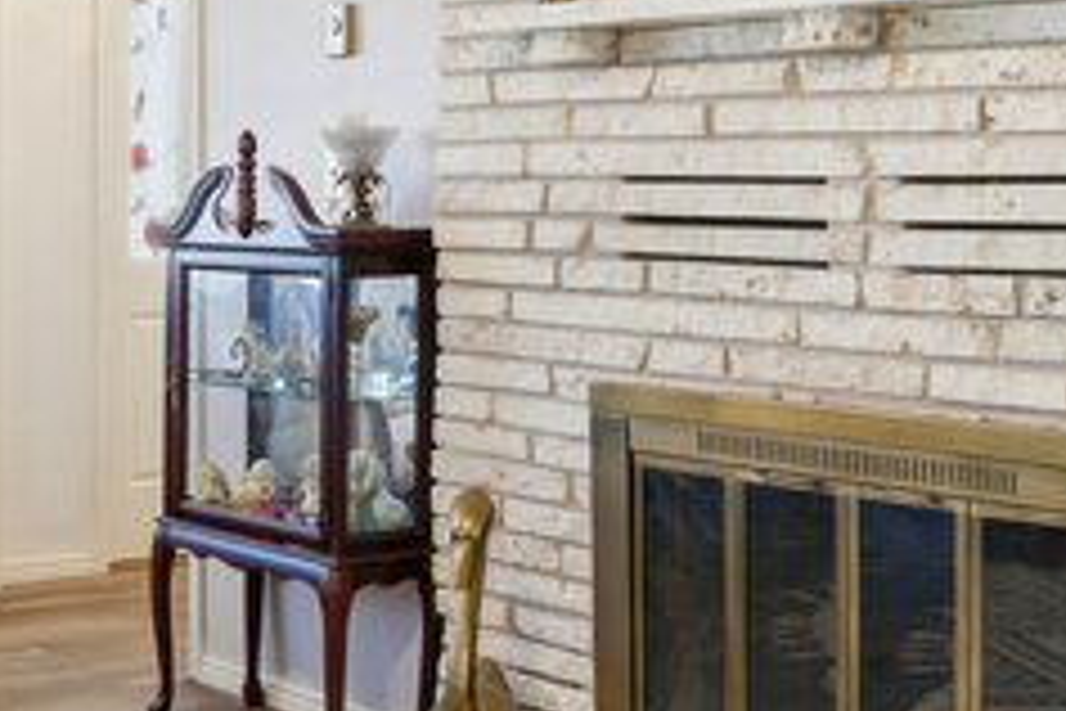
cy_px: 173
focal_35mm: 69
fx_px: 2043
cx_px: -85
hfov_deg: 27.0
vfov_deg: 19.6
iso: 100
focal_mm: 16
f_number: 8
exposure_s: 1/40
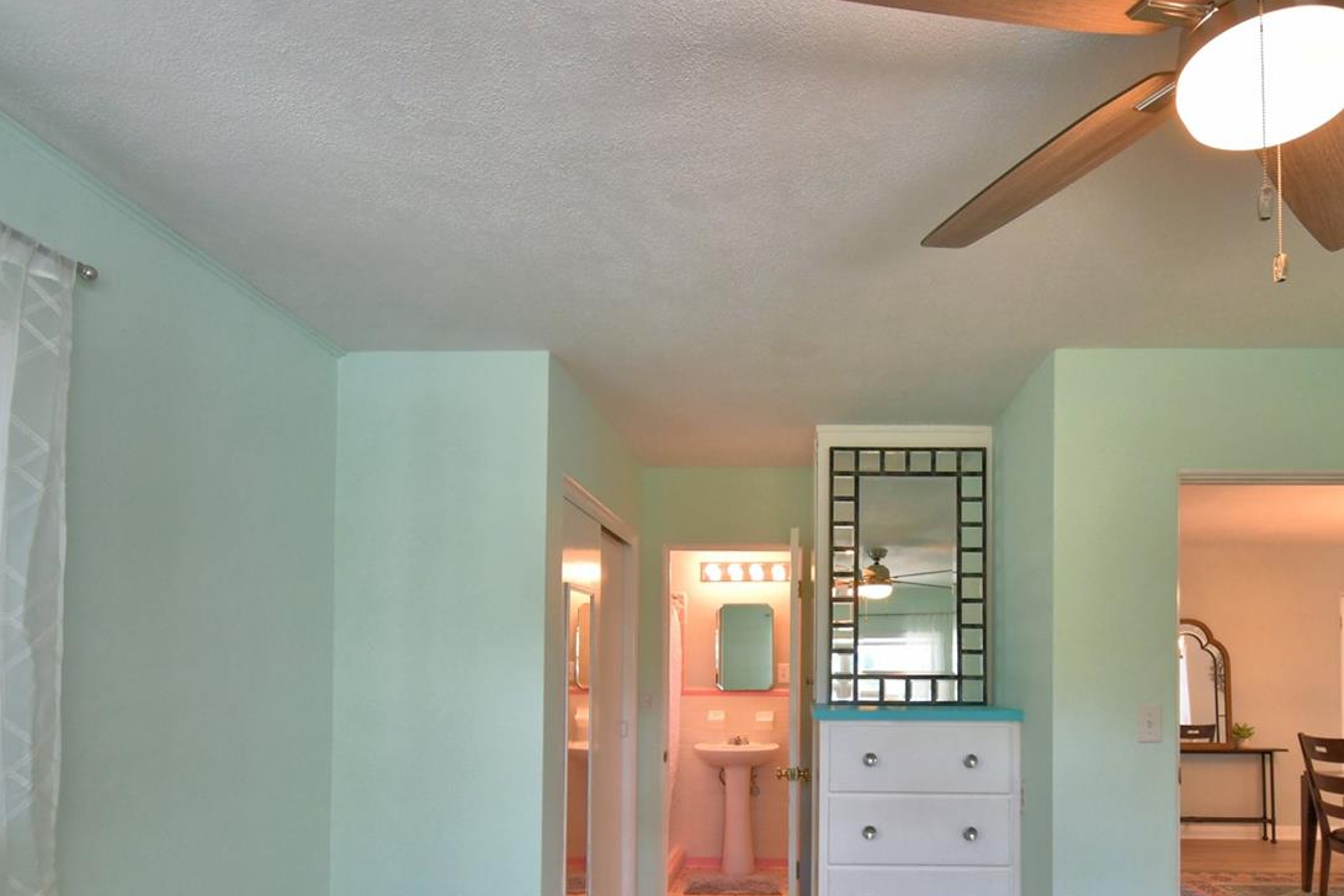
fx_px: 821
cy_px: 650
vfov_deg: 55.0
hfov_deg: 77.9
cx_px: 790
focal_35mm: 22
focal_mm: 10
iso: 400
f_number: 4.5
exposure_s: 1/50
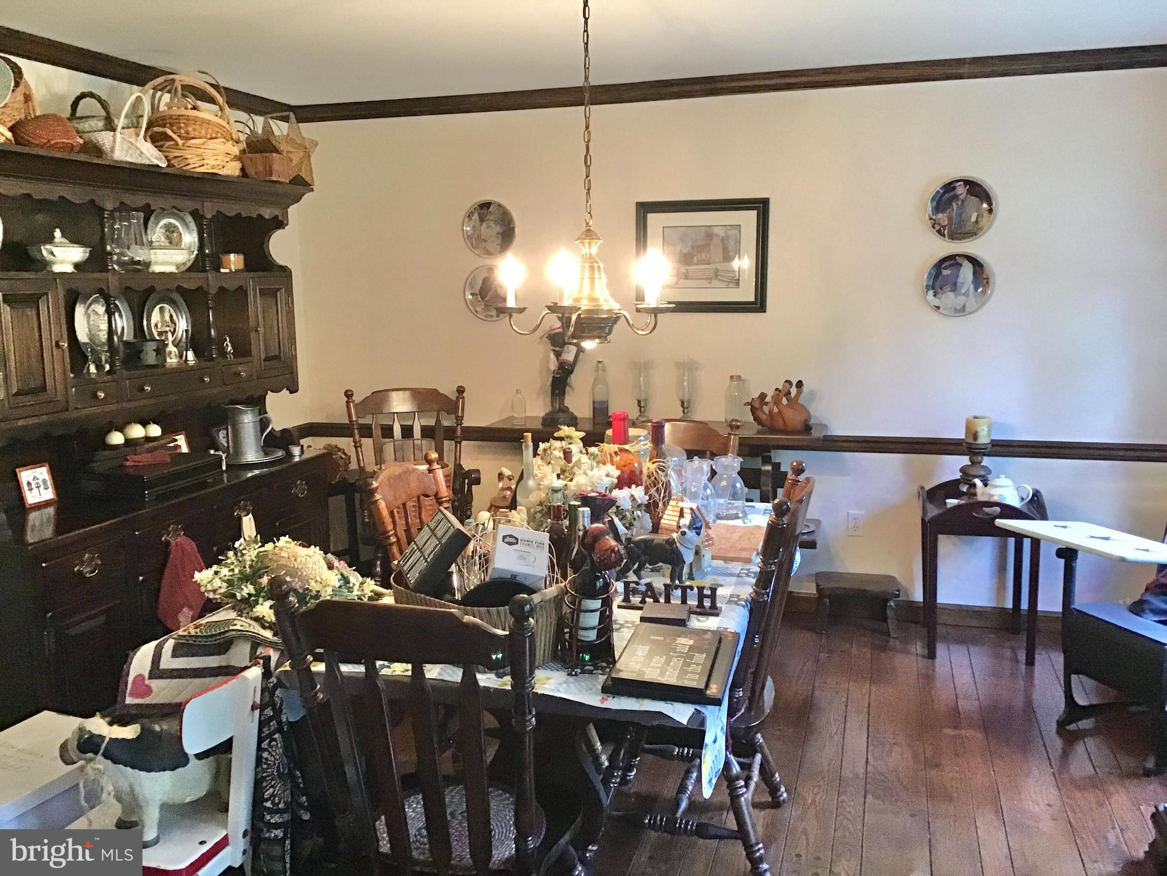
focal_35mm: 31
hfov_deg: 58.4
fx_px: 1045
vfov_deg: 45.4
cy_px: 438
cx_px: 584
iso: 250
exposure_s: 1/30
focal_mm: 3.3
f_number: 2.4
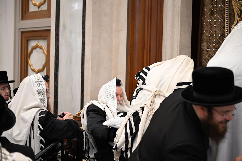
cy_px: 80
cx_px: 121
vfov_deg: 19.5
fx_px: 470
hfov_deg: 28.8
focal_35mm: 70
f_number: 2.8
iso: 500
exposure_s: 1/160
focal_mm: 70
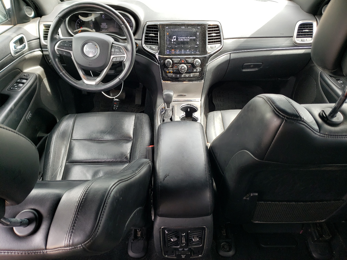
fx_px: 261
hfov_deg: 67.3
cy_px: 130
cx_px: 174
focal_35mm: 26
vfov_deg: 53.1
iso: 50
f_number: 1.5
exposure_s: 1/112
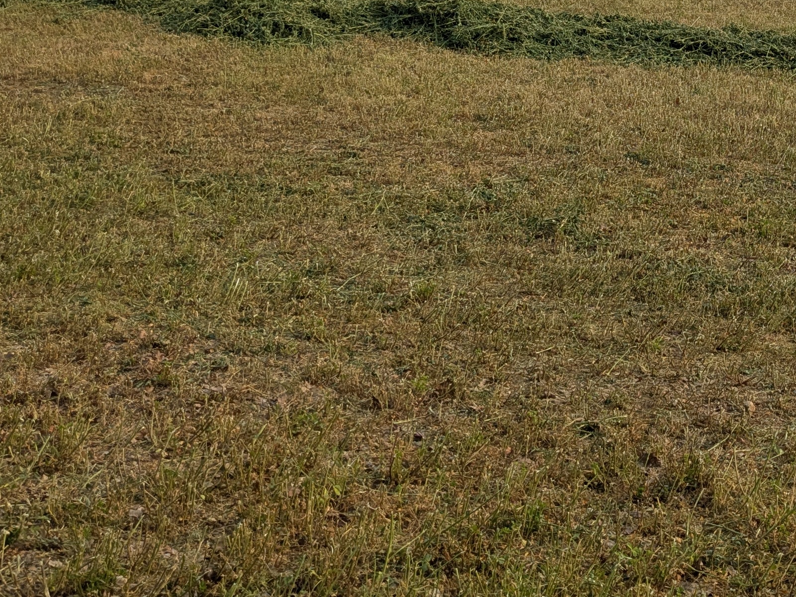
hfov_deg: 27.2
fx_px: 1564
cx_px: 772
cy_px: 18
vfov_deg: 21.0
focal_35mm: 68
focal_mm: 4.38
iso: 59
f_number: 1.73
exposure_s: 1/2128
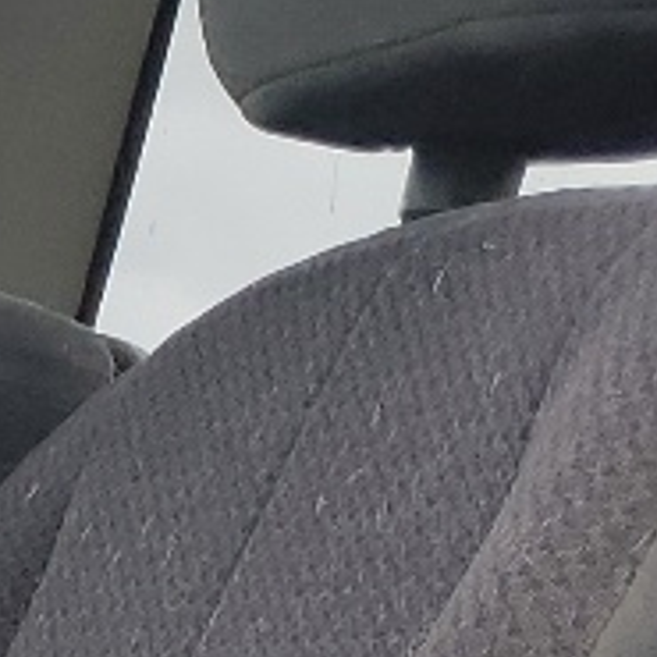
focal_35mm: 199
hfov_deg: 7.4
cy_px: 1129
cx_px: -1534
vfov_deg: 8.5
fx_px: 4273
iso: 50
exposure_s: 1/588
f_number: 1.5
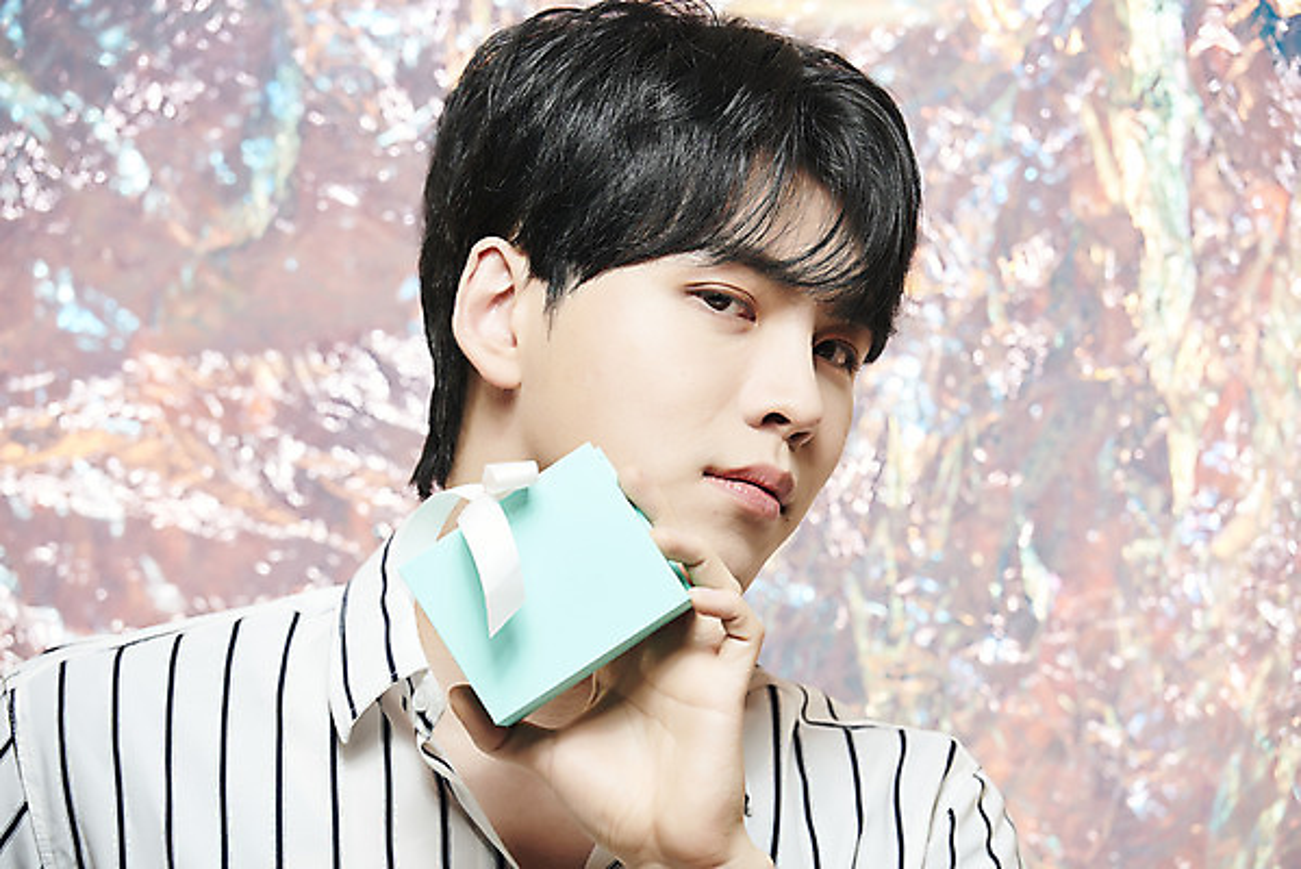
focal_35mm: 190
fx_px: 6869
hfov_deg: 10.8
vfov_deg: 7.2
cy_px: 434
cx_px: 650
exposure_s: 1/125
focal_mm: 190
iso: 64
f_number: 5.6
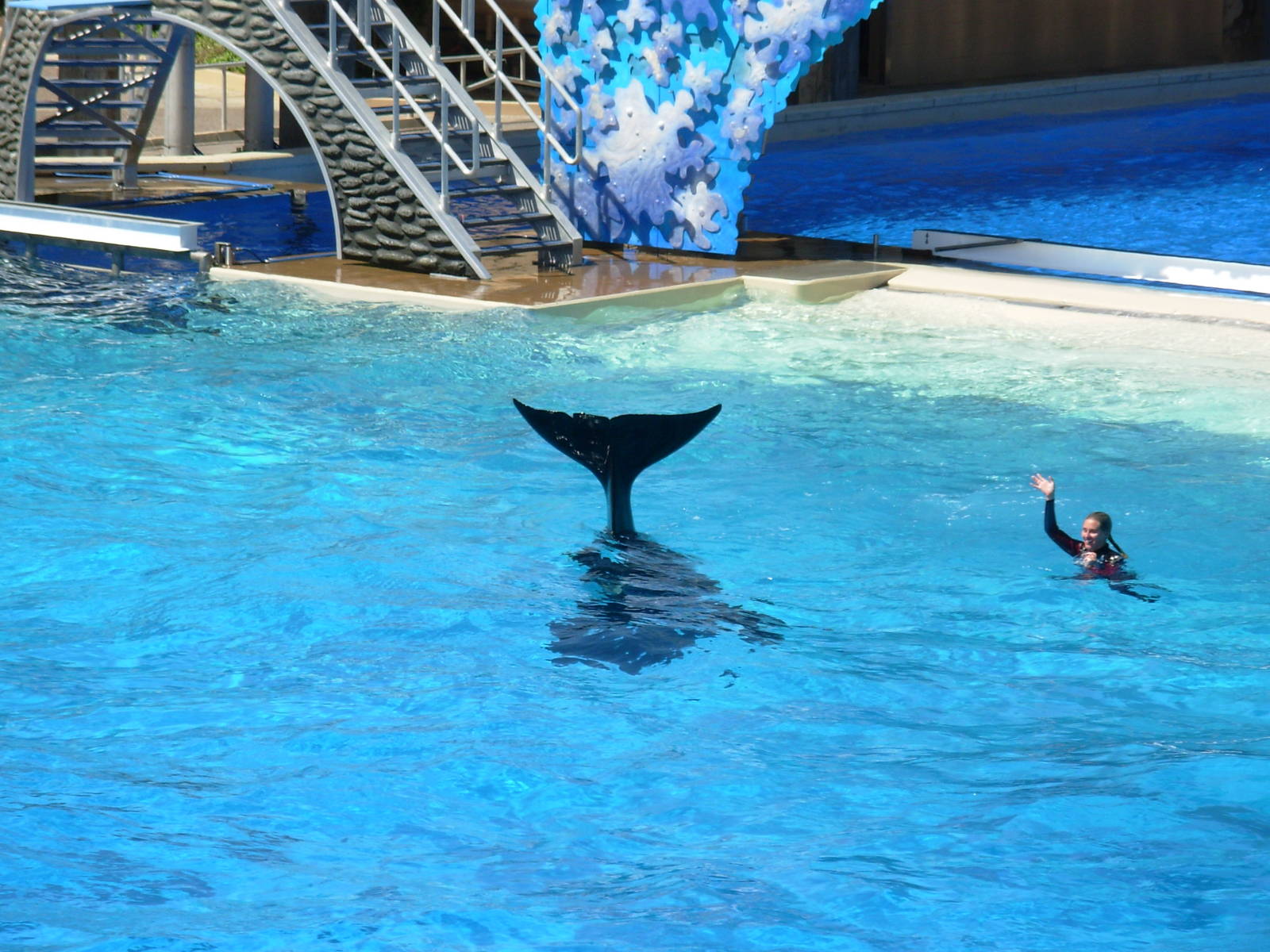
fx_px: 6971
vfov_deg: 7.8
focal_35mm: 190
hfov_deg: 10.4
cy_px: 476
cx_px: 635
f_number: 5
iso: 50
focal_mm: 31.4
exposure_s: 1/456
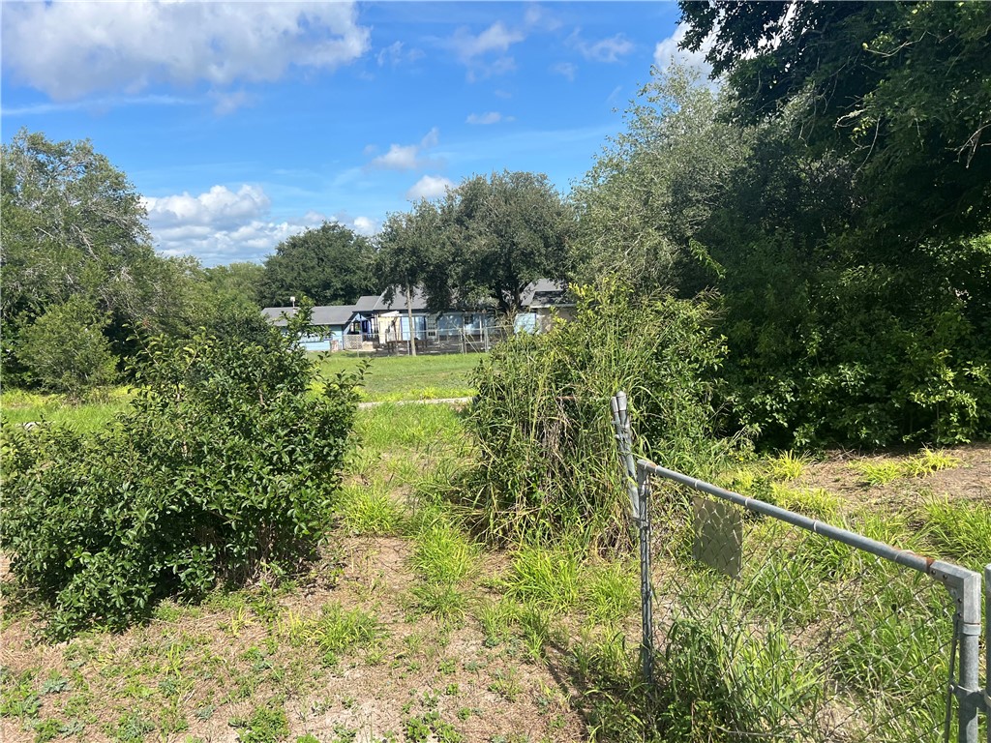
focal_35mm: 26
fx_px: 744
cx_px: 496
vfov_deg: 53.1
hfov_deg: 67.3
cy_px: 372
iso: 50
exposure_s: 1/3704
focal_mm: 5.7
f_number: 1.5
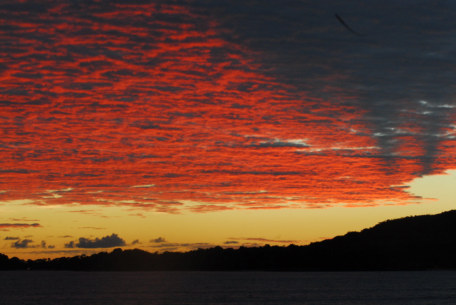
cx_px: 228
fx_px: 1522
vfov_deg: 11.5
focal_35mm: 120
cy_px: 152
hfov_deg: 17.0
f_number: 16
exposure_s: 1/30
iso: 500
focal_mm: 80
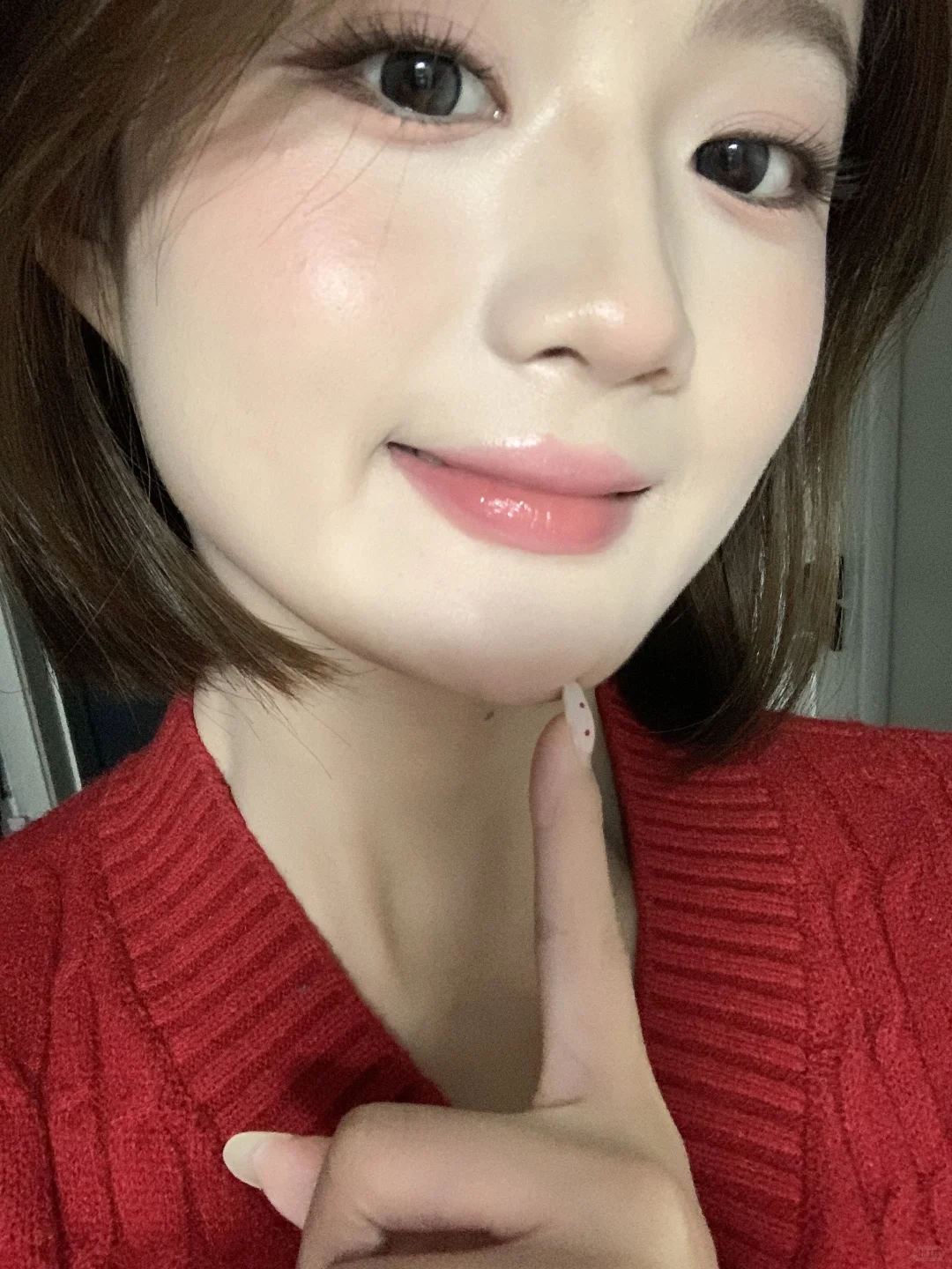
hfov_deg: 44.2
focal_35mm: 32
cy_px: 634
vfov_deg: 56.8
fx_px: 1173
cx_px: 476
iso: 320
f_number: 2.2
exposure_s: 1/30
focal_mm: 2.87
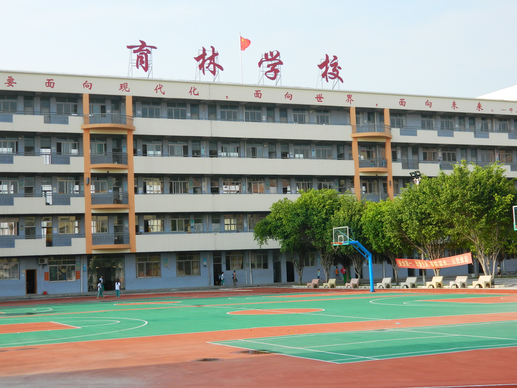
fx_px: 851
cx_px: 258
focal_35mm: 57
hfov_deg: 33.8
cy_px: 194
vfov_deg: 25.7
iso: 80
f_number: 3.8
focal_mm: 10.2
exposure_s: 1/400
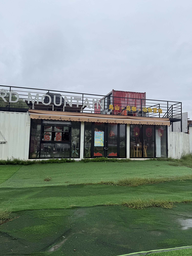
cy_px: 128
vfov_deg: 71.6
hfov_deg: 56.8
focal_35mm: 24
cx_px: 96
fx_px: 177
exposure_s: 1/1949
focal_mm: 6.76
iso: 80
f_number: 1.78
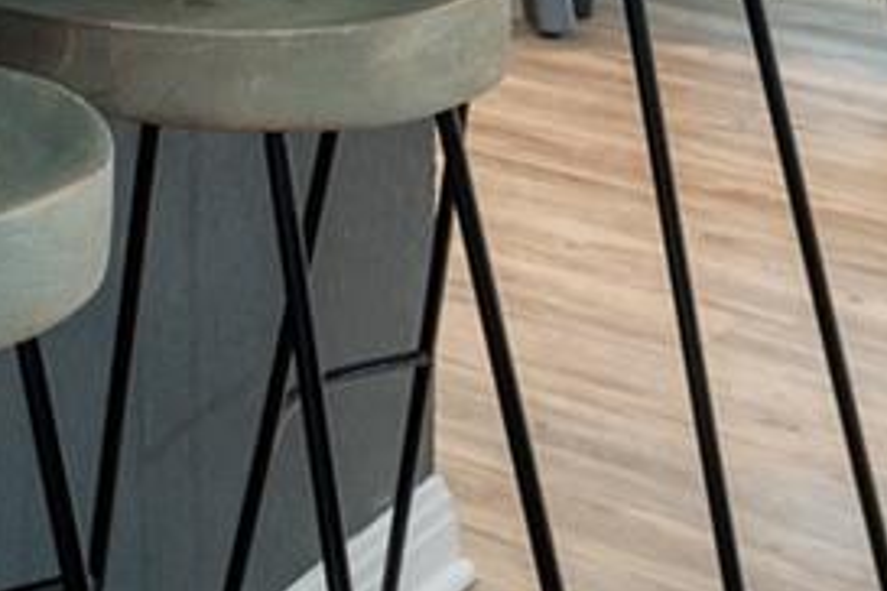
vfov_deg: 11.2
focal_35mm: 105
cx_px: -1059
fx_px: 2587
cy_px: -768
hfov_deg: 14.7
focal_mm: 14
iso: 250
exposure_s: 1/1.25
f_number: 8
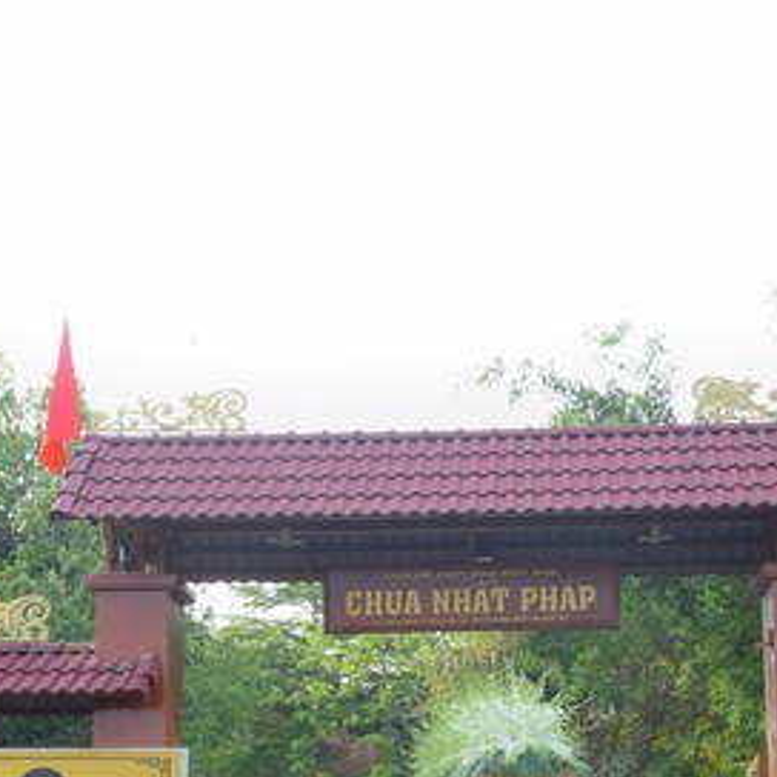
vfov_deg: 25.8
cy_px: 680
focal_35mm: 65
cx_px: 438
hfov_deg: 26.5
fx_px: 1651
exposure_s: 1/200
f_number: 7.1
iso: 250
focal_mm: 32
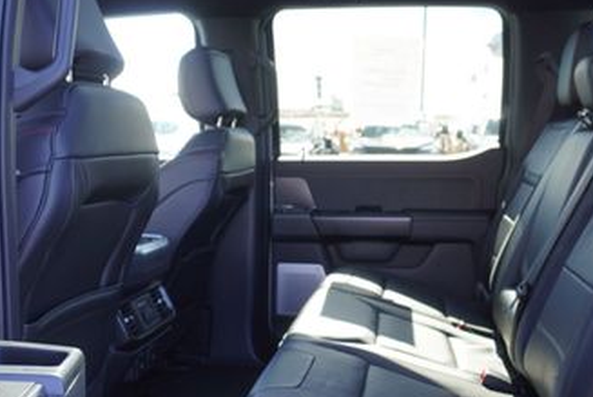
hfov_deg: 41.9
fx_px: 775
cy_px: 277
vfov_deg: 28.5
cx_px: 283
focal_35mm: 47
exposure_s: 1/60
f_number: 4
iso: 100
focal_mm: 16
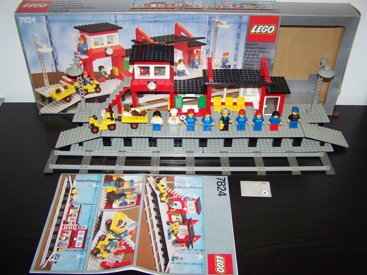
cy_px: 138
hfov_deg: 49.0
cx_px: 184
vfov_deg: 37.7
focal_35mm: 38
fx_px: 403
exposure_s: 1/30
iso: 200
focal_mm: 6.3
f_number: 2.8
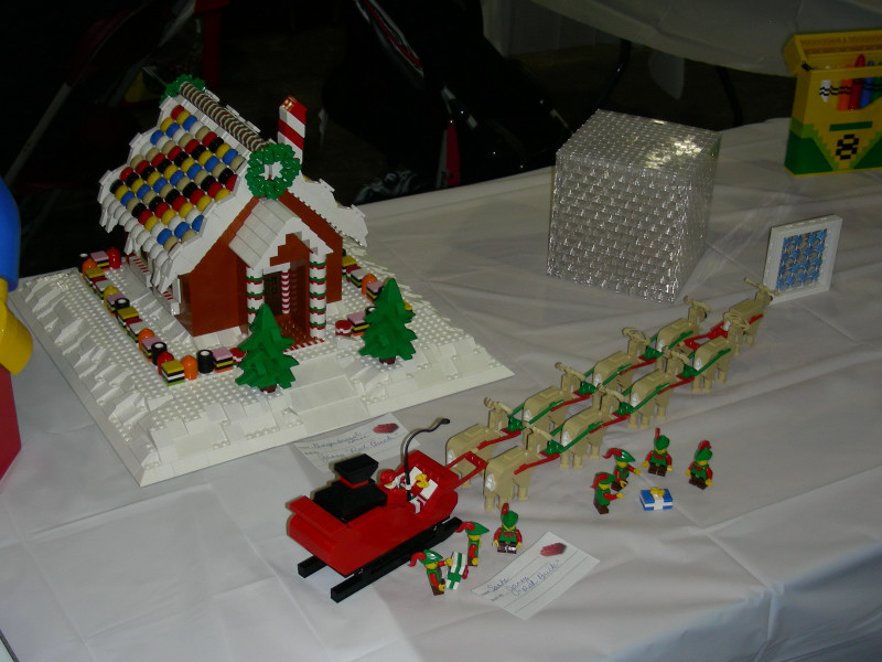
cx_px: 441
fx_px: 1350
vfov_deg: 27.5
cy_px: 331
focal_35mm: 53
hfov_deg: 36.2
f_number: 3.5
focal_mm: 8.8
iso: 50
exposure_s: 1/60.1
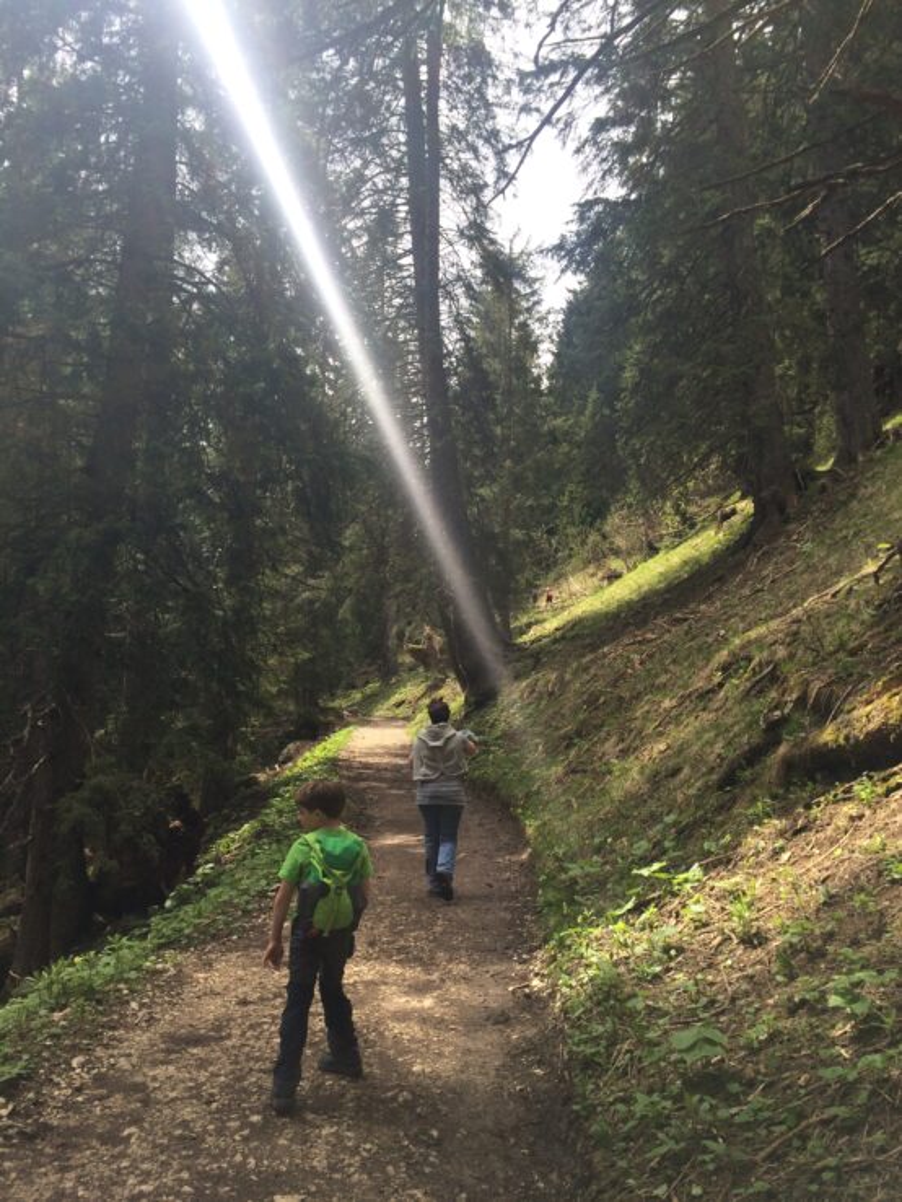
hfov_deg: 48.3
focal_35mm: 29
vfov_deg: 61.6
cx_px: 451
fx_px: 1007
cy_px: 601
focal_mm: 4.15
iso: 32
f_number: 2.2
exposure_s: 1/533
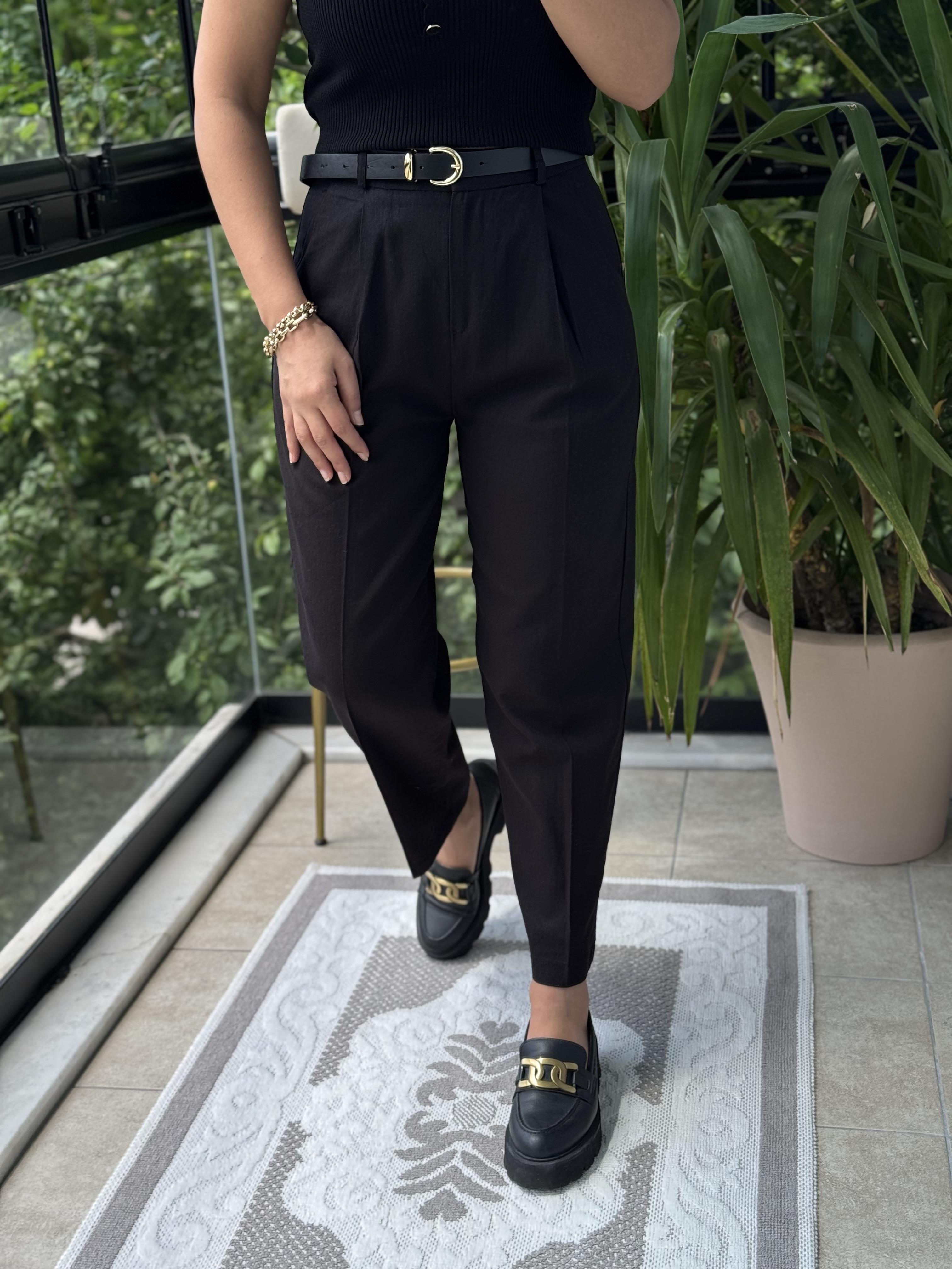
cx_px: 476
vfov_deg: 39.7
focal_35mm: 48
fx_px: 1760
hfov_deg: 30.3
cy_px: 634
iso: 64
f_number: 1.78
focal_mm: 6.76
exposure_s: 1/171
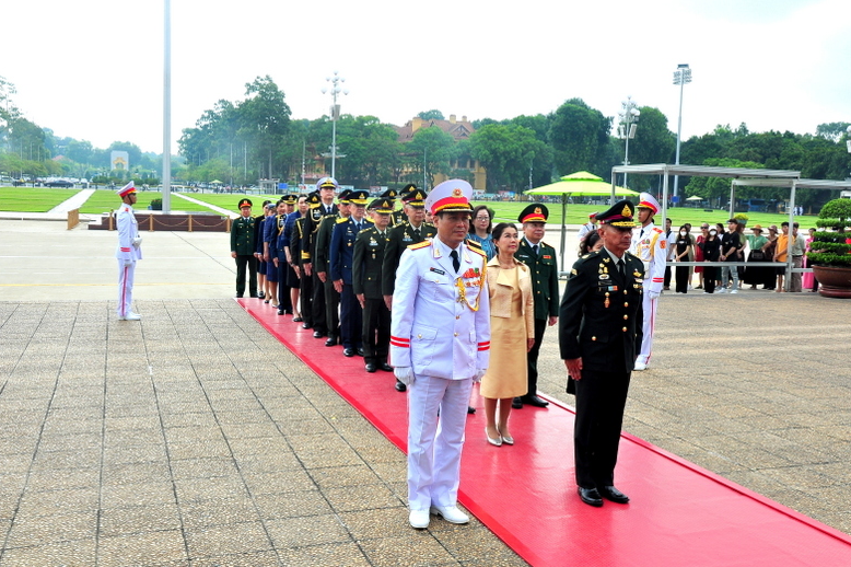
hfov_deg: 51.9
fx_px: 874
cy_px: 279
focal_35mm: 37
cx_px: 434
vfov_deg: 35.9
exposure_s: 1/125
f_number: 13
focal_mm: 24
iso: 200
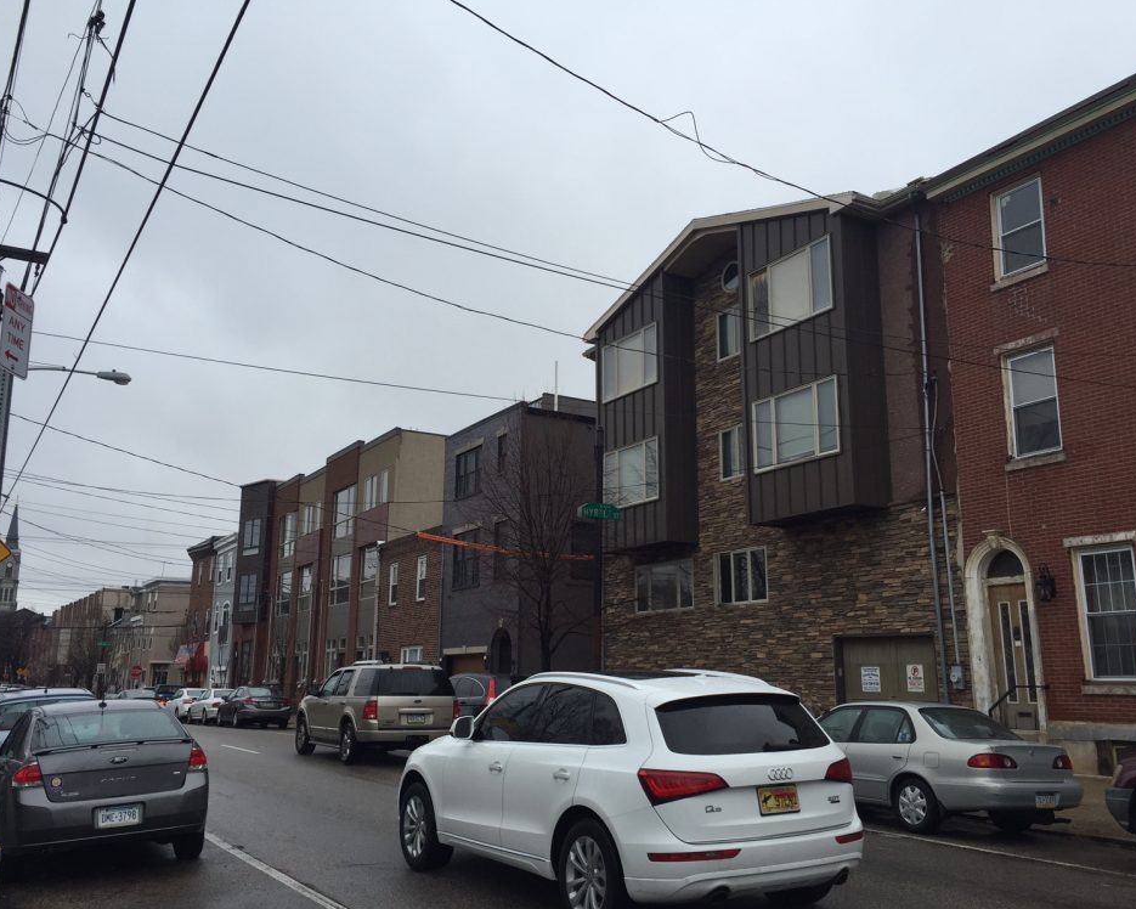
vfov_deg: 47.1
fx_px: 1042
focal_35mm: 31
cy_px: 463
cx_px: 588
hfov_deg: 57.2
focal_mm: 4.15
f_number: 2.2
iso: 32
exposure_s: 1/807
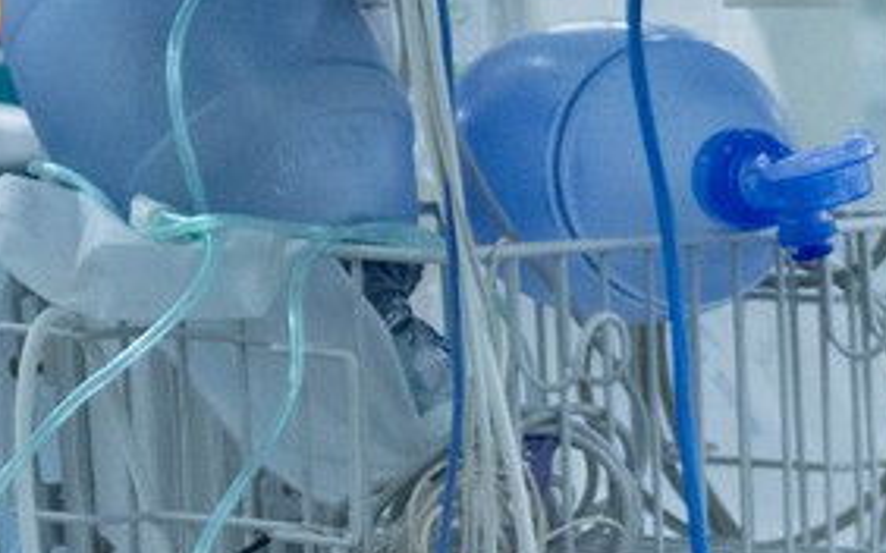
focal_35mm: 289
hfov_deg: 6.4
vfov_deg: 4.4
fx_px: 6976
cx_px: 3066
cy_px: 1582
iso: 1600
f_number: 3.2
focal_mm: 40
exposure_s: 1/250
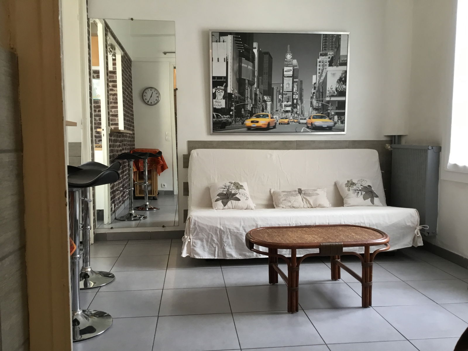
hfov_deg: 58.4
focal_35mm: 31
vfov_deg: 45.4
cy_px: 176
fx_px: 419
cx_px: 234
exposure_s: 1/33
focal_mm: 3.3
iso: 80
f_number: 2.4
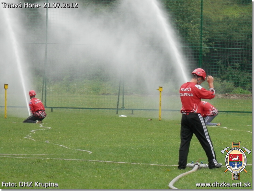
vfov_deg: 6.0
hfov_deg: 8.0
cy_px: 96
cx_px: 127
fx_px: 1821
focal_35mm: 248
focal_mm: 44.4
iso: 200
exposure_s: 1/160
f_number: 6.2
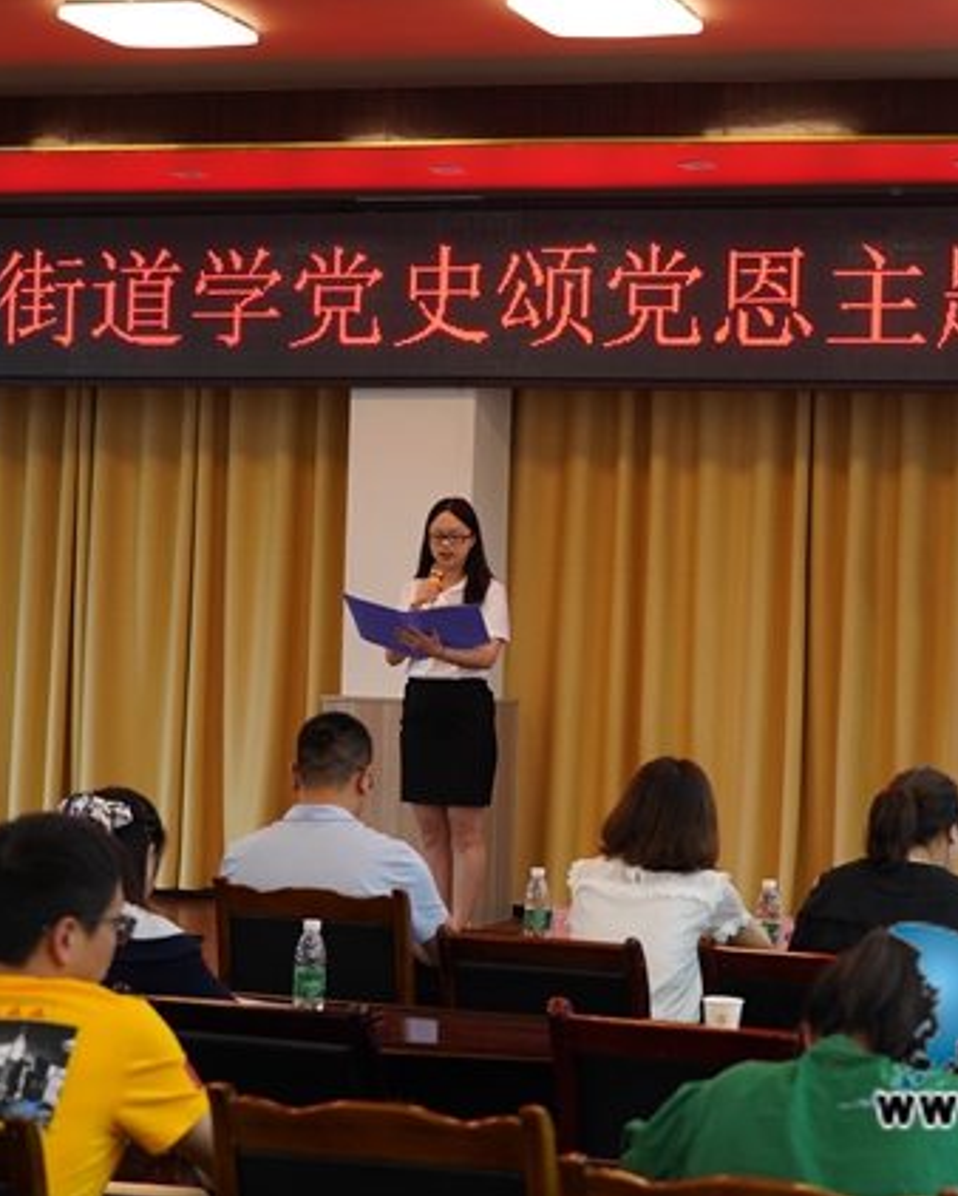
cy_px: 597
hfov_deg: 20.6
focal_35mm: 74
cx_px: 655
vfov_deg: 25.7
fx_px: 2621
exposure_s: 1/160
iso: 2000
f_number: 4
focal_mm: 52
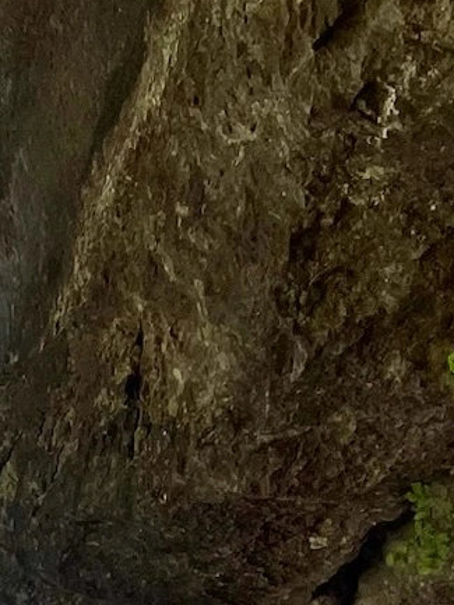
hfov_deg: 11.1
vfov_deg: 12.9
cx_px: -402
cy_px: 1379
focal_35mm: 123
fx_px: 2150
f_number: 1.6
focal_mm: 4.2
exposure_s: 1/1383
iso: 32
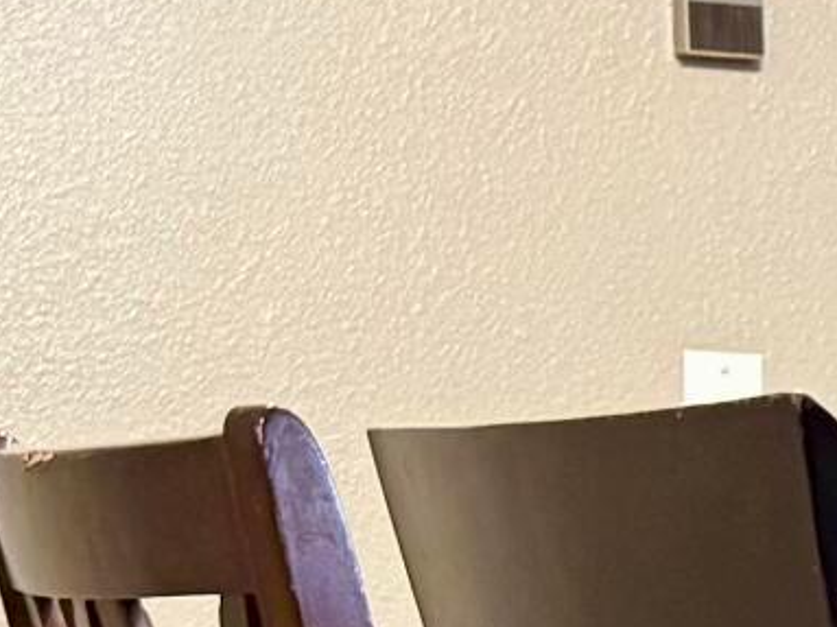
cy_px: 961
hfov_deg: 9.7
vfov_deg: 7.7
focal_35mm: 188
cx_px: 1726
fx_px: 4544
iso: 500
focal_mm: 6.76
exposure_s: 1/60
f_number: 1.78
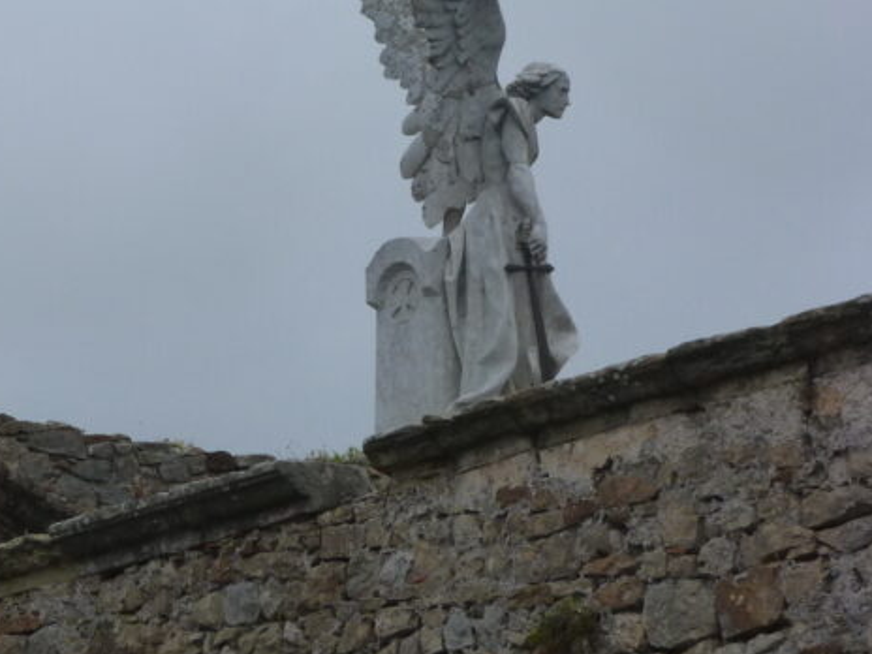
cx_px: -86
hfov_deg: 7.7
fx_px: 6449
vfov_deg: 5.8
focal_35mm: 256
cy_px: 222
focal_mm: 20.8
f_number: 5.6
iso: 125
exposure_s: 1/640
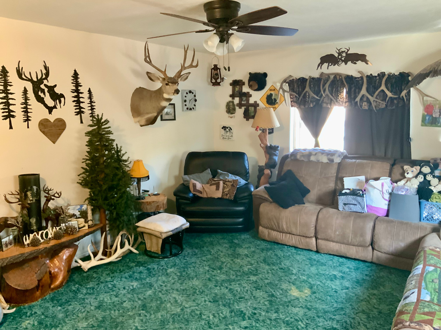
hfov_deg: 61.7
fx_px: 369
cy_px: 165
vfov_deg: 48.2
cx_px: 220
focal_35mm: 29
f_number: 1.8
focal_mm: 3
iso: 200
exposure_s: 1/40
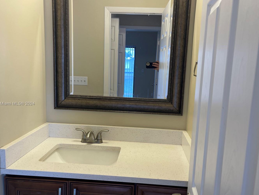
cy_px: 104
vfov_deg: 46.8
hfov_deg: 60.0
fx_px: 224
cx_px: 128
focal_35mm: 30
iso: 50
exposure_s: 1/120
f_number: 1.6
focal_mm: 5.1
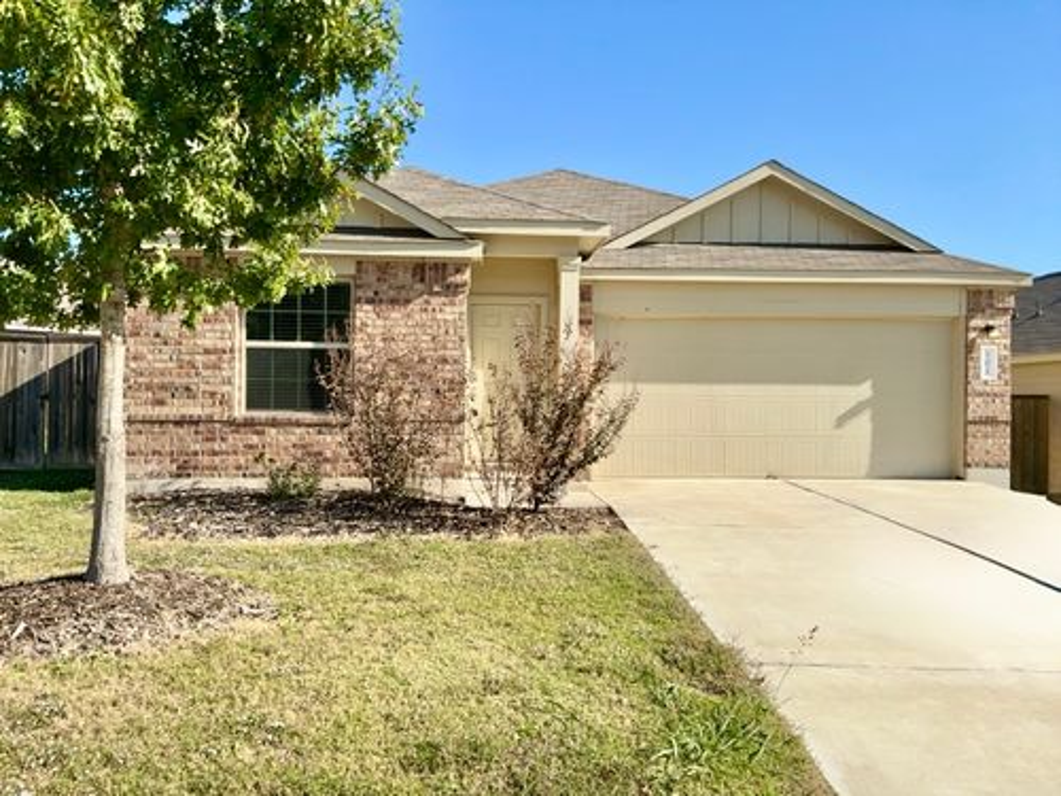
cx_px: 530
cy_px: 398
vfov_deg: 51.4
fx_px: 828
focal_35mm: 27
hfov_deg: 65.3
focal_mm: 3
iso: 25
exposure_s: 1/1912
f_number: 1.8
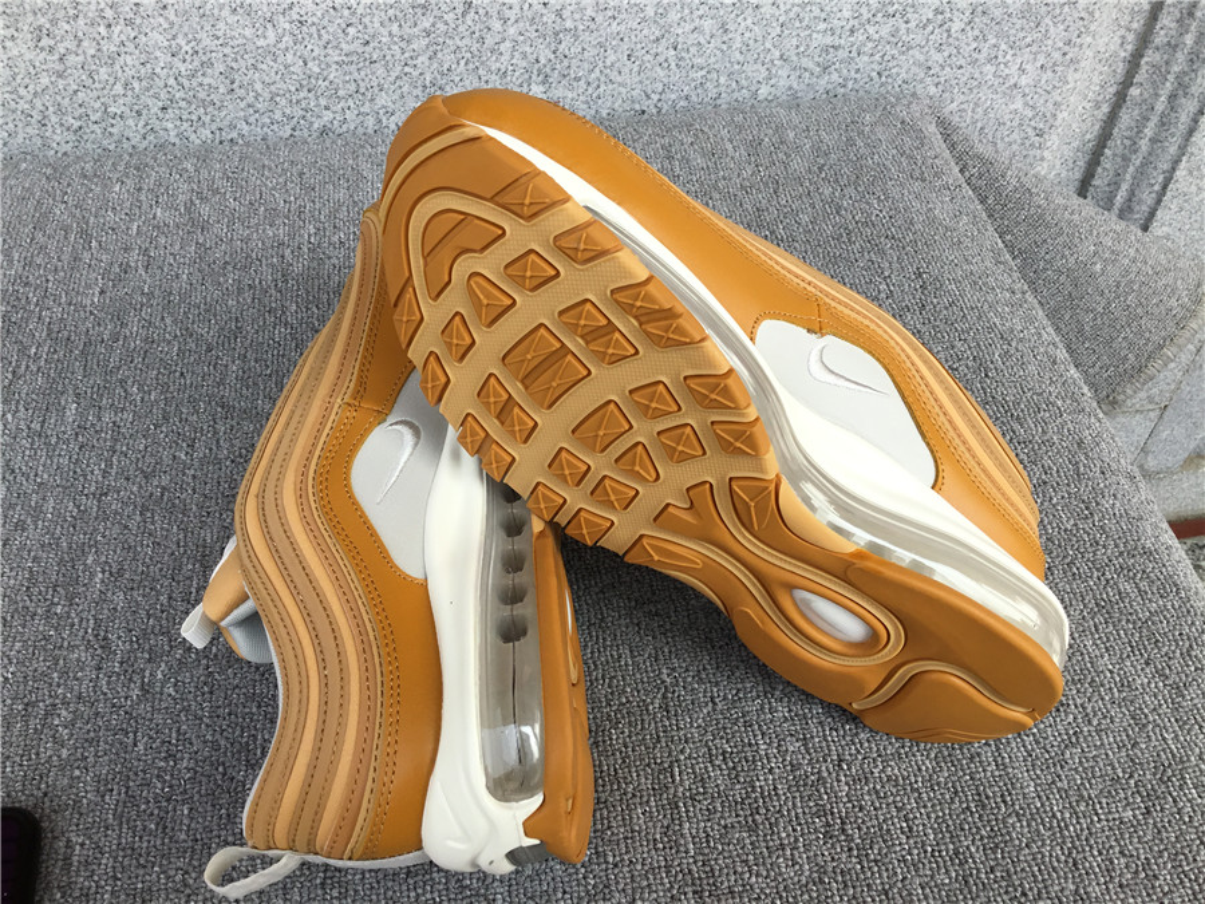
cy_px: 452
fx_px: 1079
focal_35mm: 31
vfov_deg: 45.4
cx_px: 602
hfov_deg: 58.4
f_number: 2.4
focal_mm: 3.3
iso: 25
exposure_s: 1/503
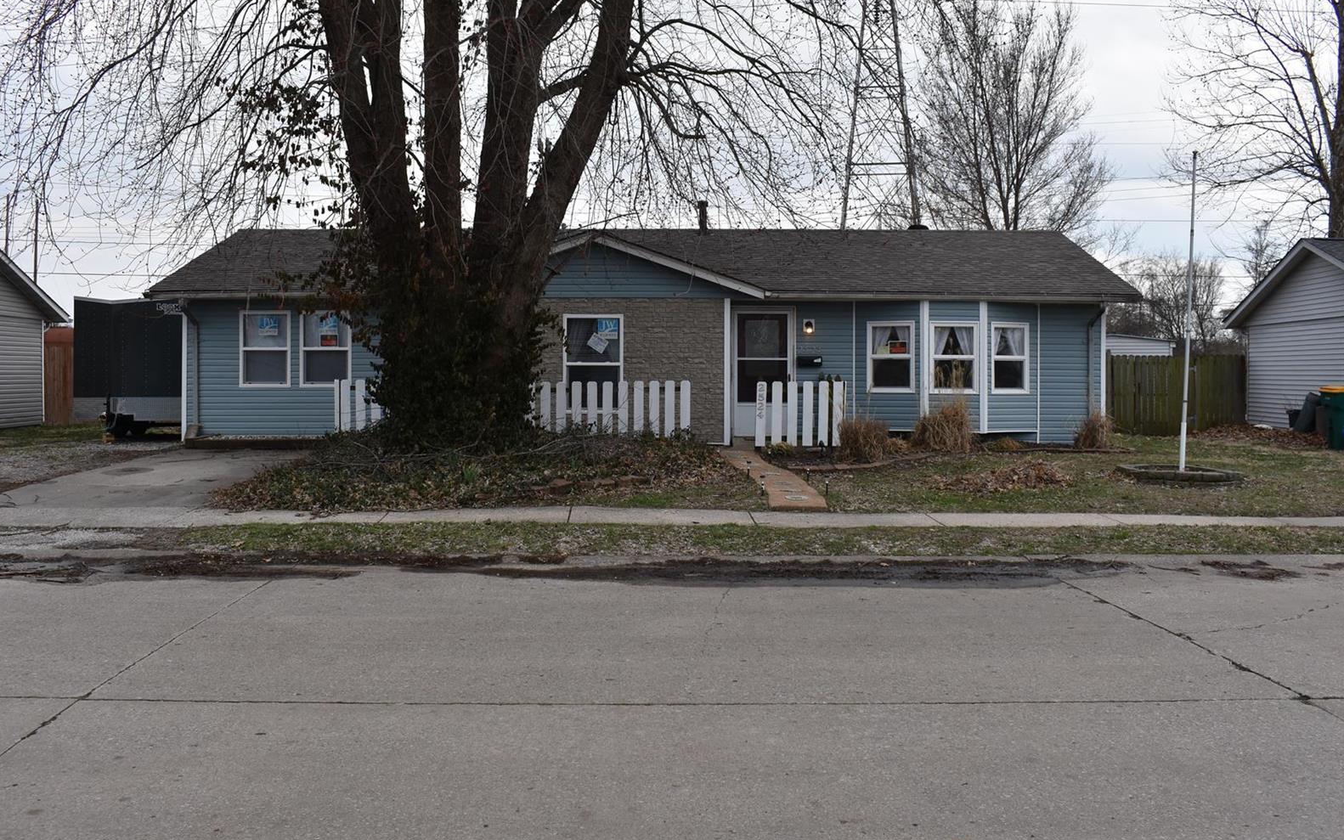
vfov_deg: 37.3
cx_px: 666
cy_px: 404
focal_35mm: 34
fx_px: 1245
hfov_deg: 56.7
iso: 280
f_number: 8
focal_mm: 22
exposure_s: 1/500
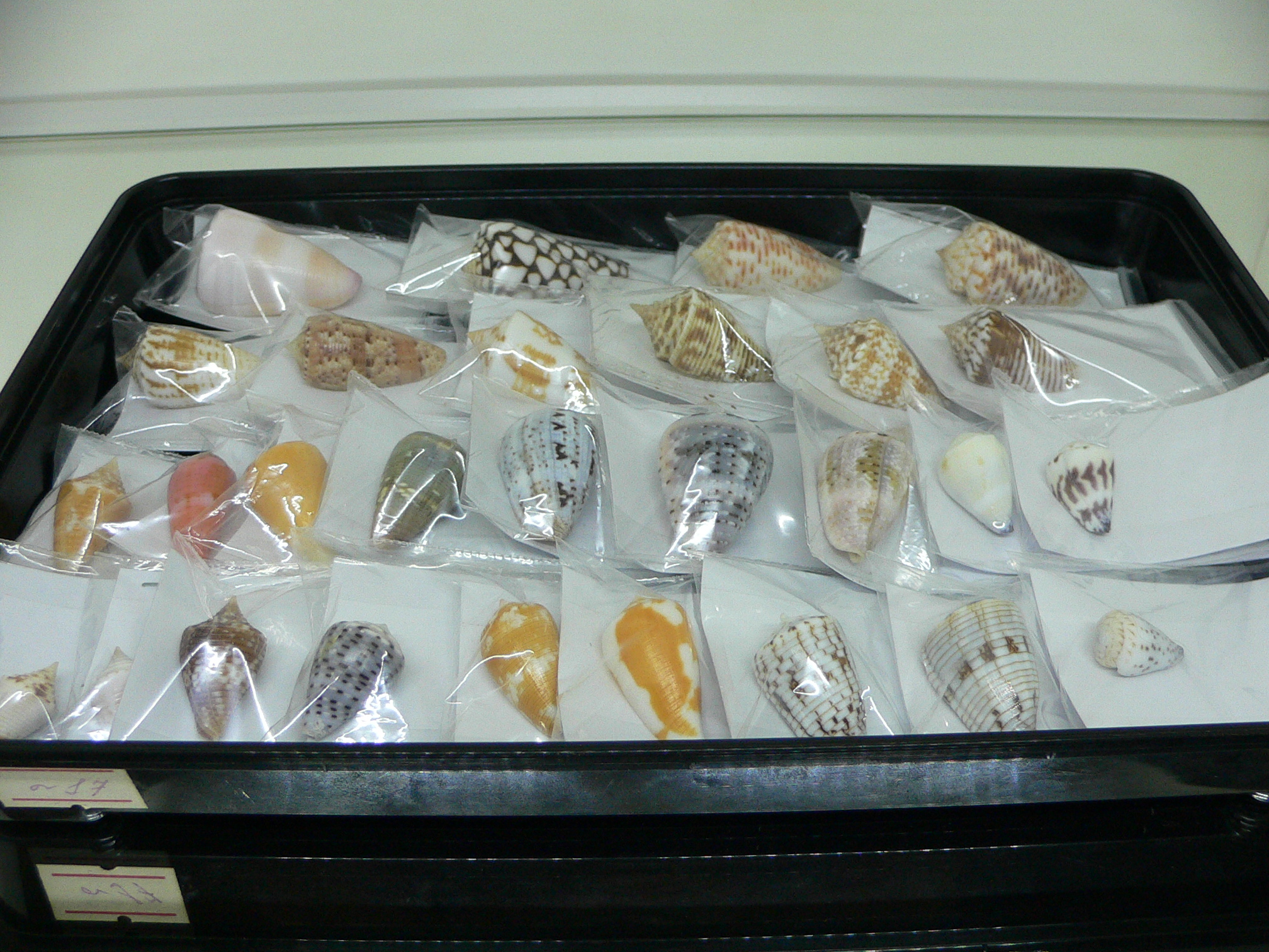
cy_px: 476
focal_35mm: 35
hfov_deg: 52.6
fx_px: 1283
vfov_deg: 40.7
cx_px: 634
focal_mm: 4.6
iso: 200
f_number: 2.8
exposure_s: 1/60
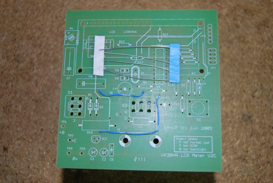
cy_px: 92
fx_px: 319
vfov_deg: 32.0
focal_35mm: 42
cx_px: 136
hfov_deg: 46.3
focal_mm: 28
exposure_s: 1/60
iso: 200
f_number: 4.2
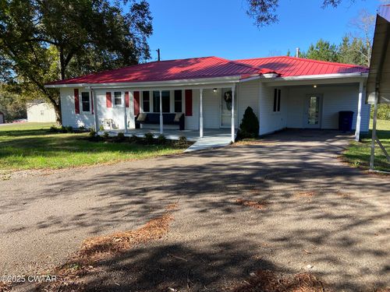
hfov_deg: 67.3
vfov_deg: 53.1
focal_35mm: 26
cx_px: 195
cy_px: 146
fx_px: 293
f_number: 1.8
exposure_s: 1/927
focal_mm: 4.25
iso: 32
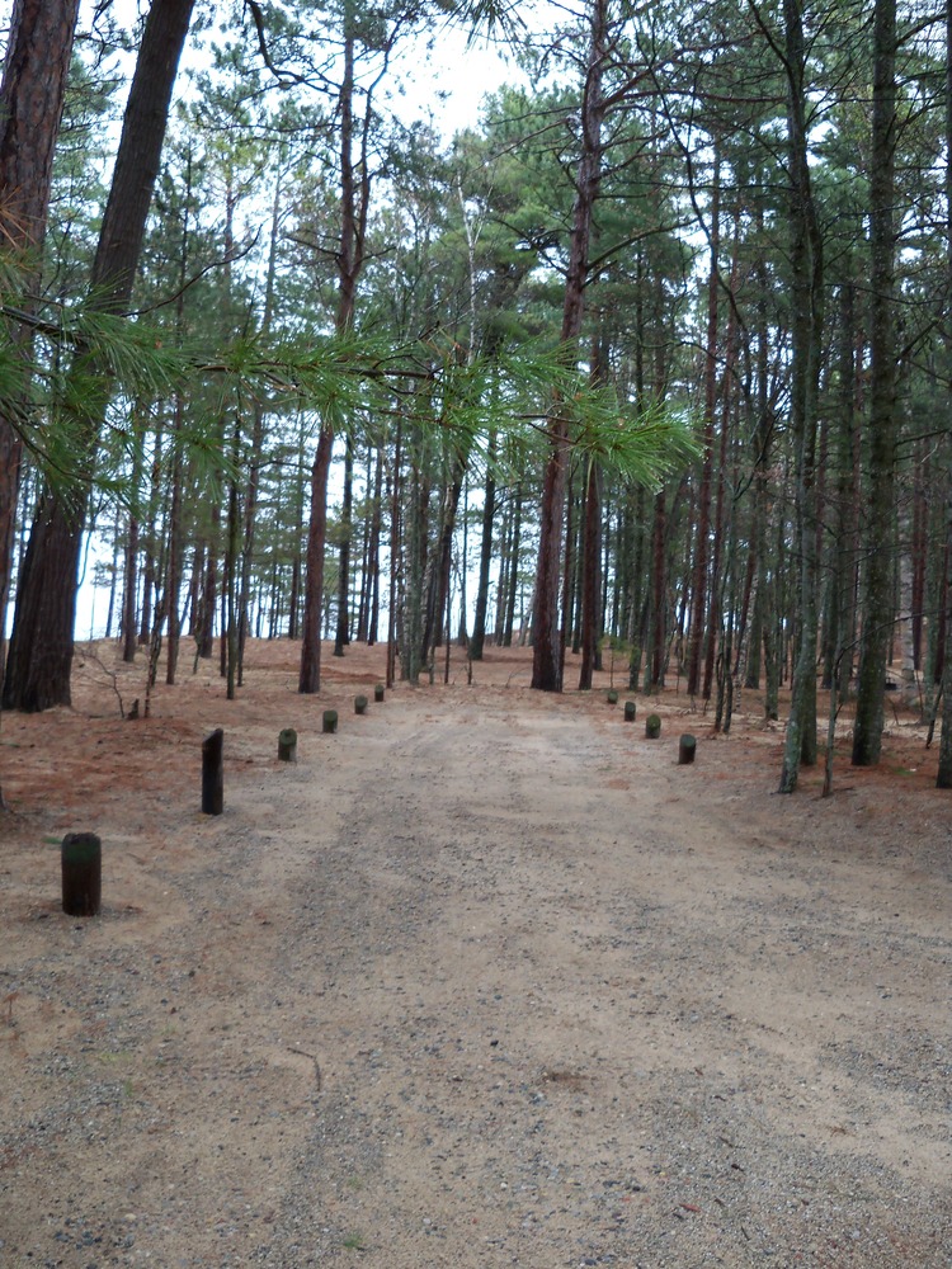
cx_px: 476
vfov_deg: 52.6
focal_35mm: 35
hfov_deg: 40.7
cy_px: 634
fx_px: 1283
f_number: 3.5
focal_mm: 6.2
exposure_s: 1/30
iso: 64
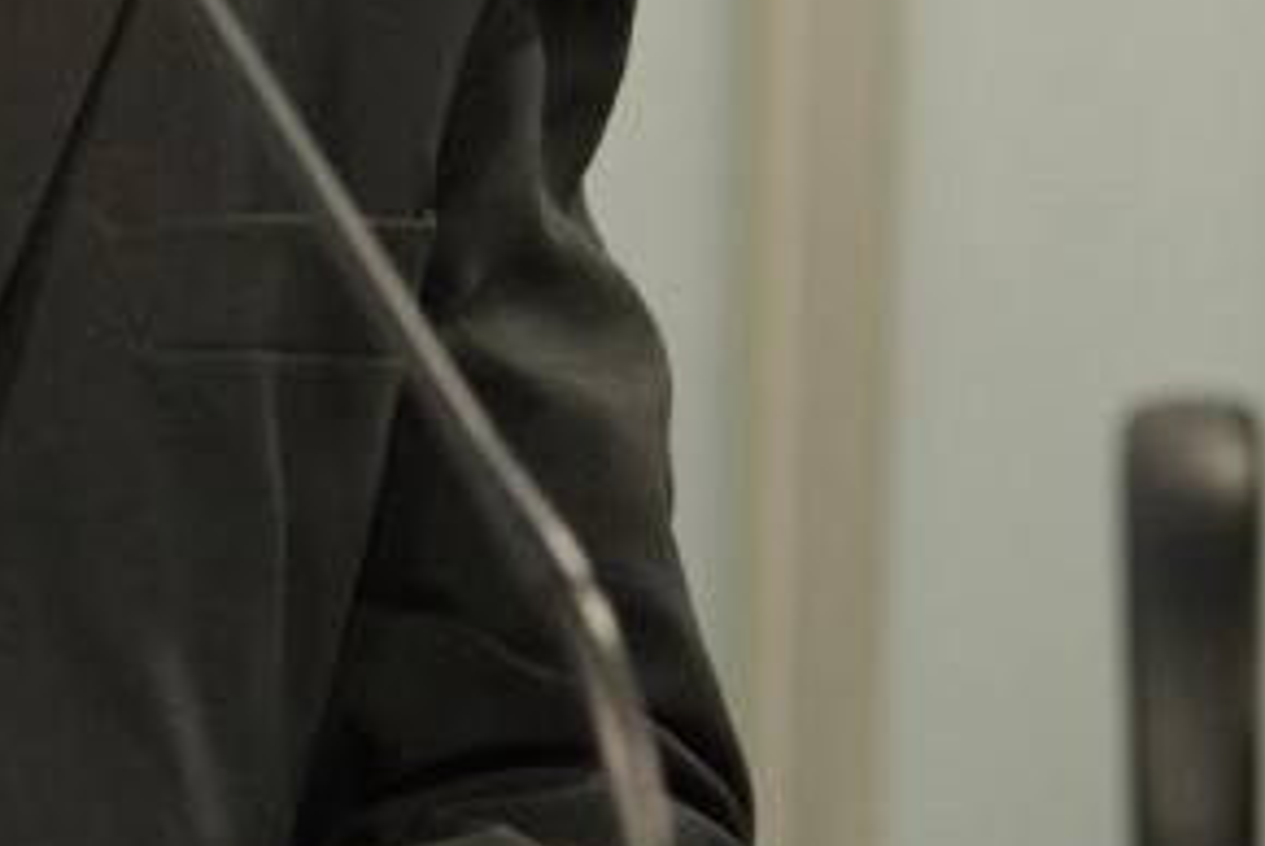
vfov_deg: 2.4
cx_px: -59
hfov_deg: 3.6
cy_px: -209
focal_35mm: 564
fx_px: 19837
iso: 720
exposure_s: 1/60
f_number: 4.8
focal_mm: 95
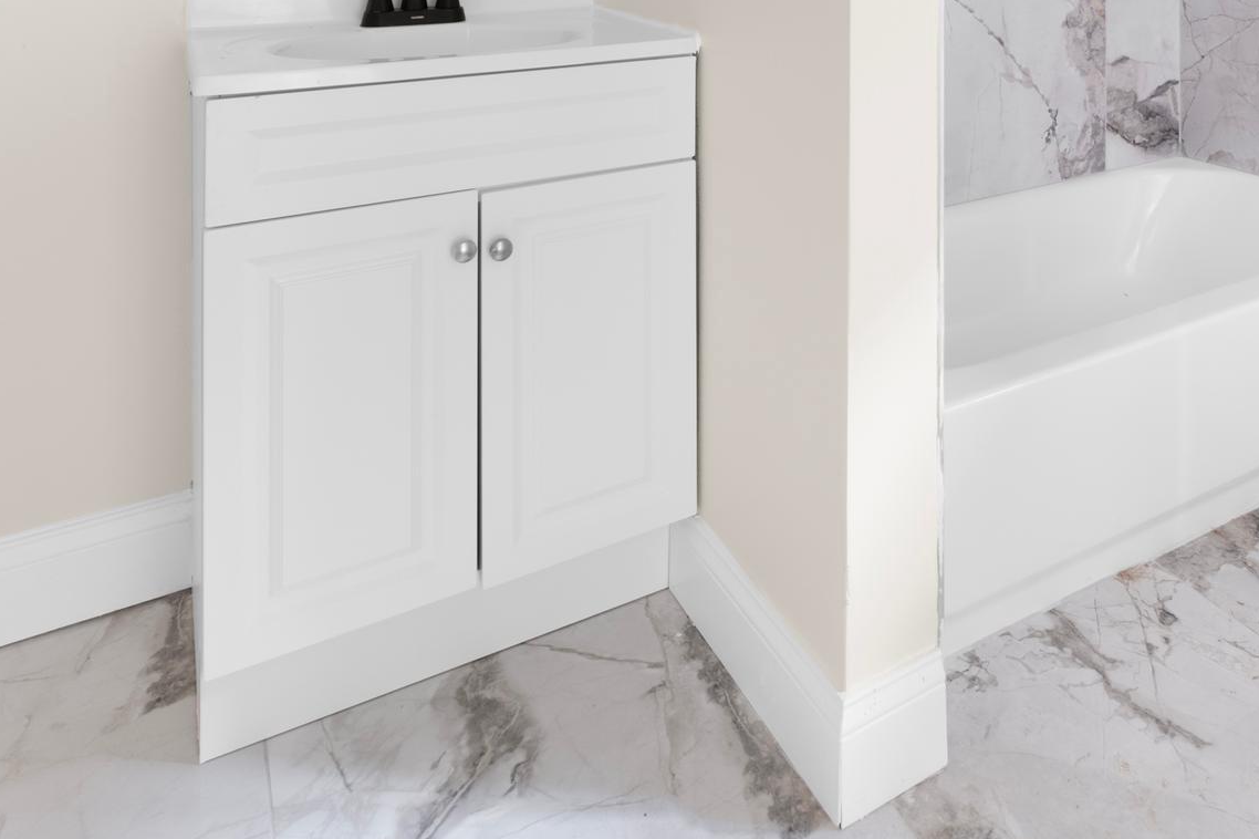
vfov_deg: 44.4
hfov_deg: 65.0
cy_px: 116
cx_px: 873
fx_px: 944
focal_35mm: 27
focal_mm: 10
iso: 320
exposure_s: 1.4
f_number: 4
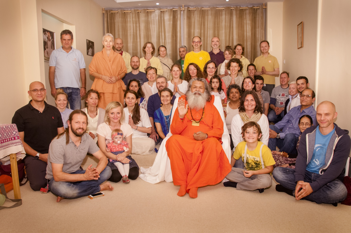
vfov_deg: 47.8
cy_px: 116
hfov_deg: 67.4
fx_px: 263
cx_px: 176
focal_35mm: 27
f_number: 9
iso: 640
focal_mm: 18
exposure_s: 1/125
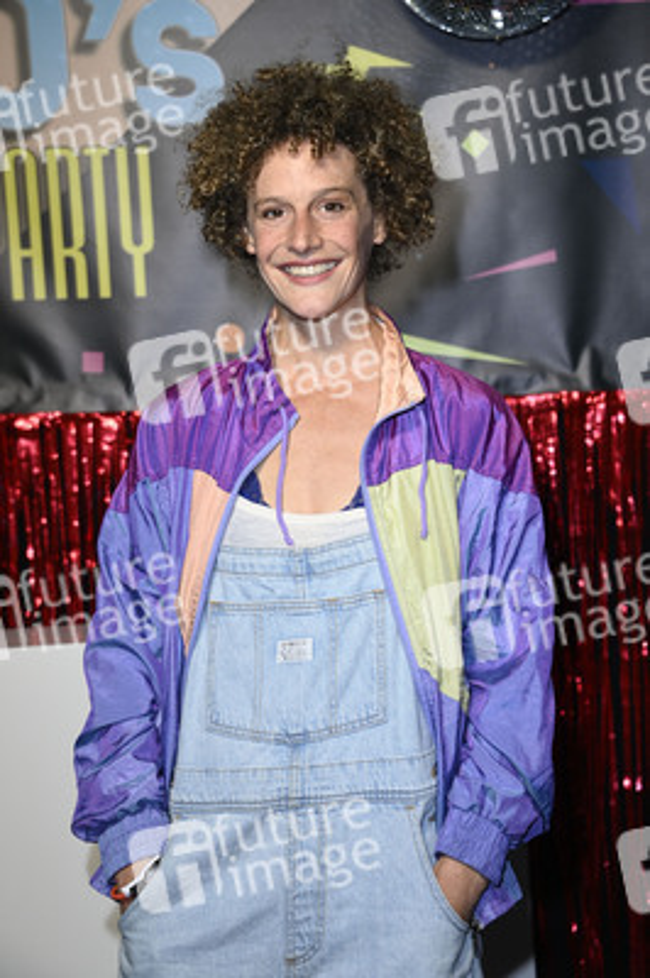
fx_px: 1953
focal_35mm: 72
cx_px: 325
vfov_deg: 28.1
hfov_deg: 18.9
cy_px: 489
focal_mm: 72
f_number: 5.6
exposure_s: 1/250
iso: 2000
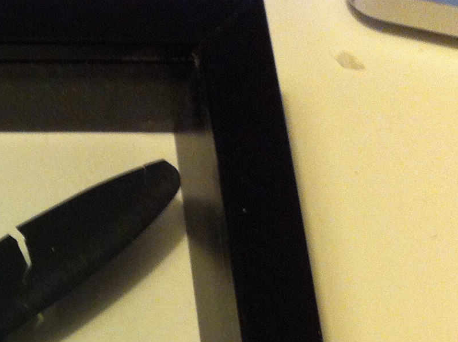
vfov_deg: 12.3
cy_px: 525
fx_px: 1506
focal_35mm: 114
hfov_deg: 15.9
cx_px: -222
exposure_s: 1/15
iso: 125
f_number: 2.8
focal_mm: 3.85
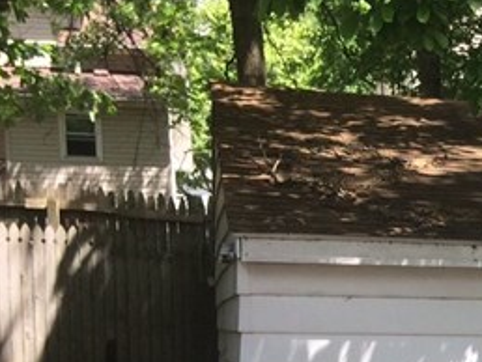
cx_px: 745
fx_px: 1603
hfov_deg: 15.6
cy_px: 564
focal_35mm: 115
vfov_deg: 12.2
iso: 32
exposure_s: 1/540
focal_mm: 4.15
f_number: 2.2
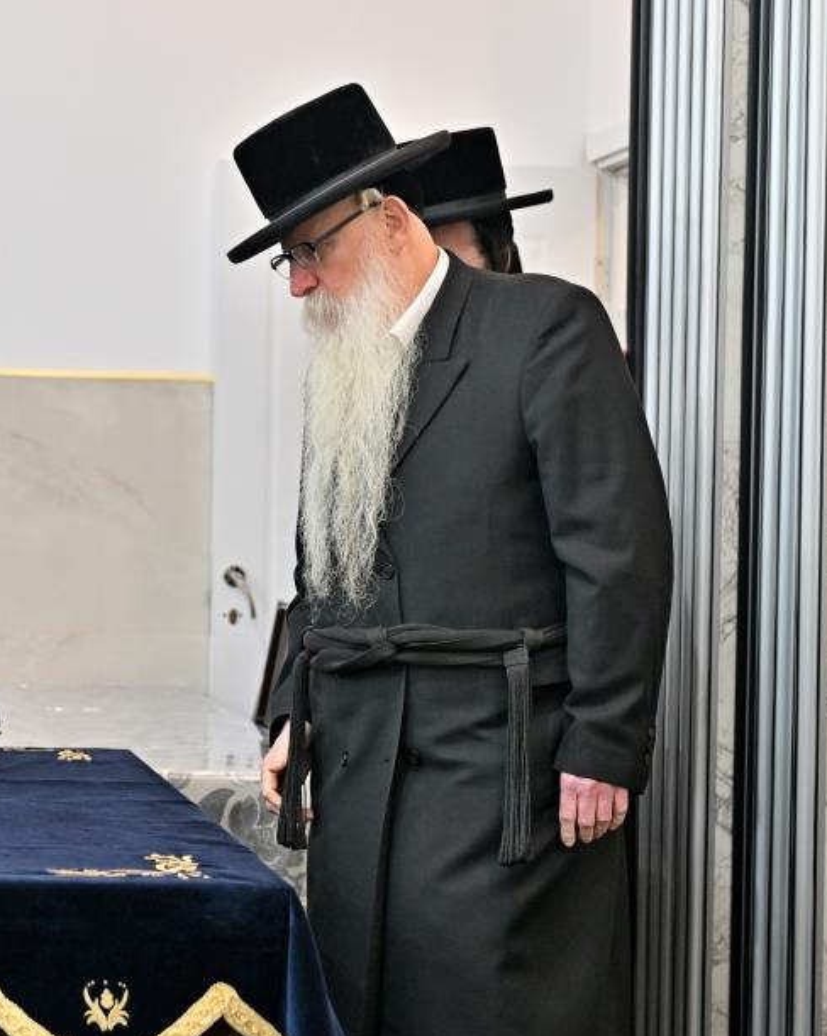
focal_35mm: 85
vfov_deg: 22.5
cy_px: 511
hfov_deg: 17.7
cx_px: 66
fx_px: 2603
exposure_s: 1/320
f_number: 4
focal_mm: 54
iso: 1250
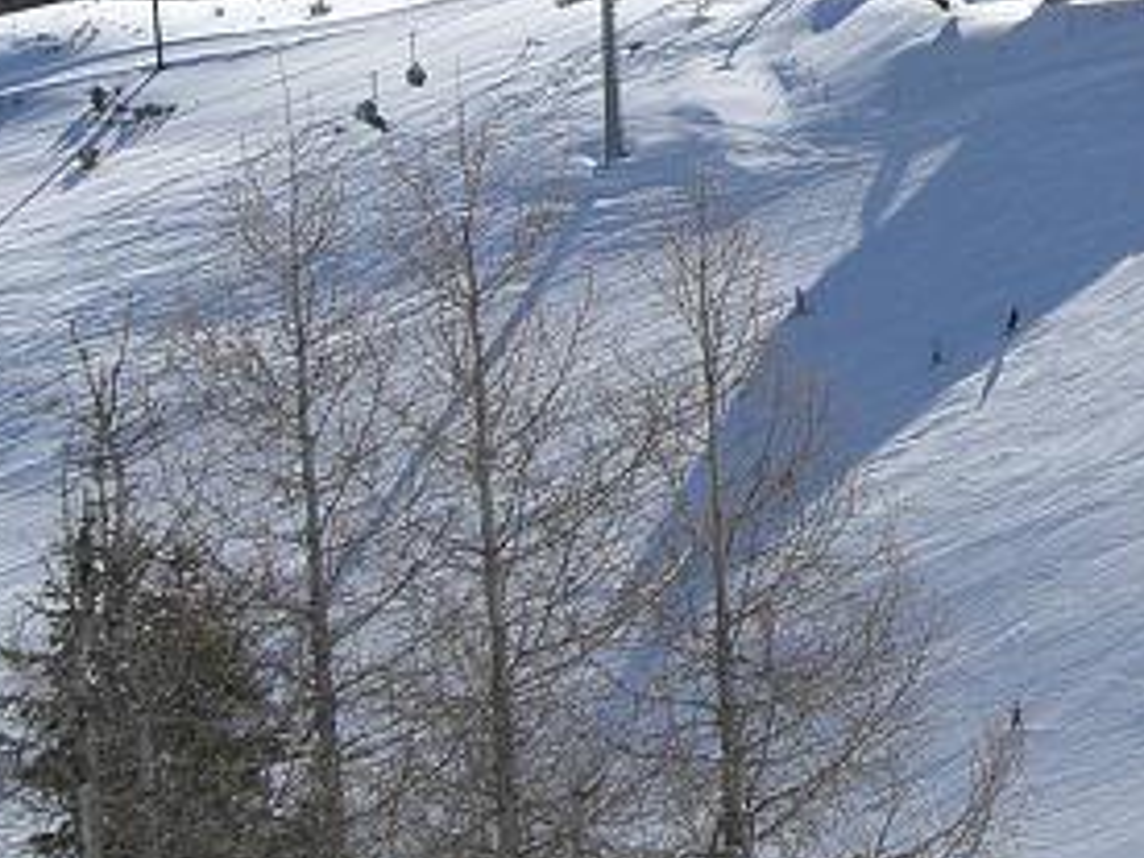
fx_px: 3635
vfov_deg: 13.1
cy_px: -162
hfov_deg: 16.9
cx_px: 1459
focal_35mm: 110
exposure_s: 1/1000
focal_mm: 6.3
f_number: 4.4
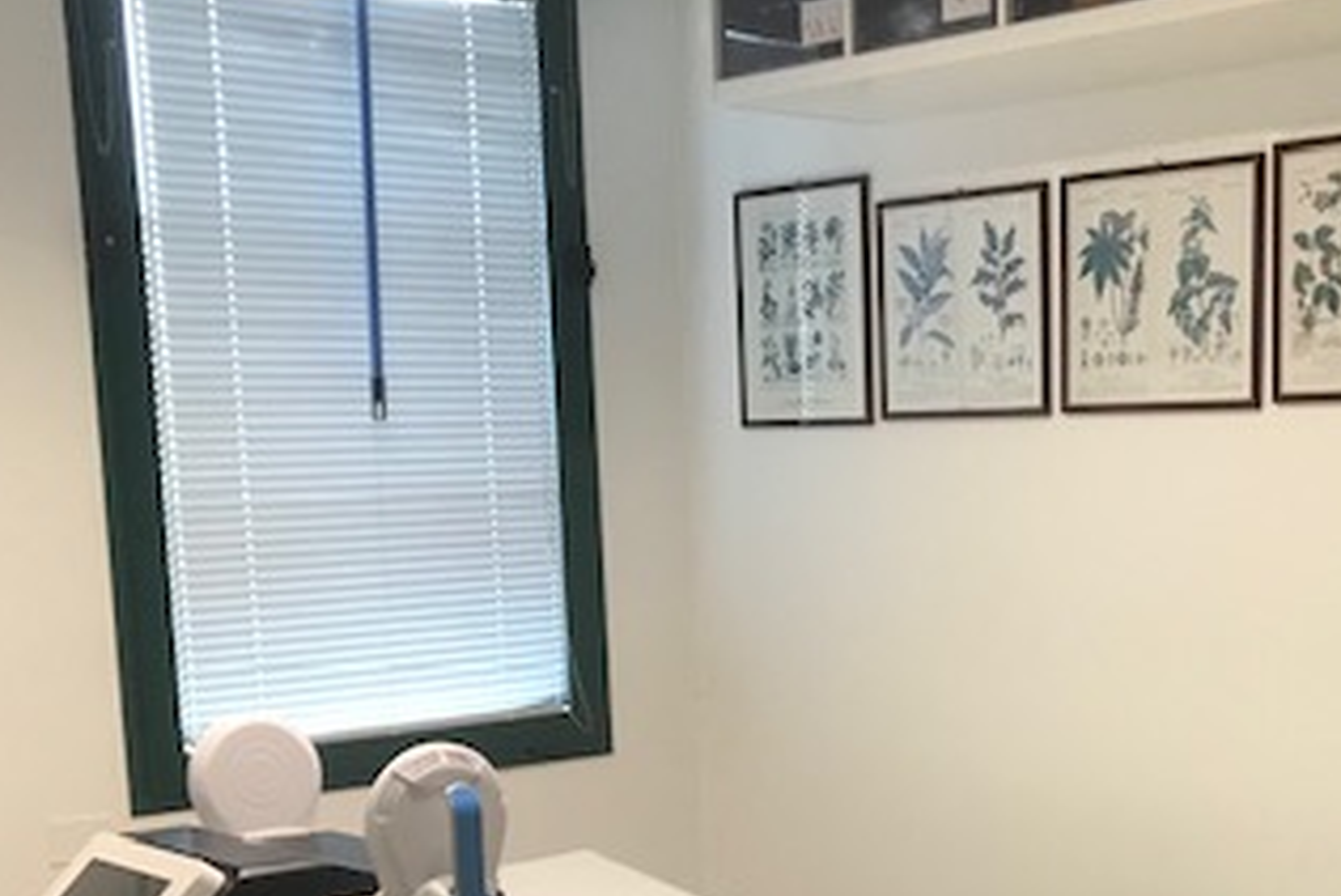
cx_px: 989
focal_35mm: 59
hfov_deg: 33.3
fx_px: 2199
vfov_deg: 22.4
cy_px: 841
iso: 32
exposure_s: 1/33
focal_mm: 3.99
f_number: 1.8
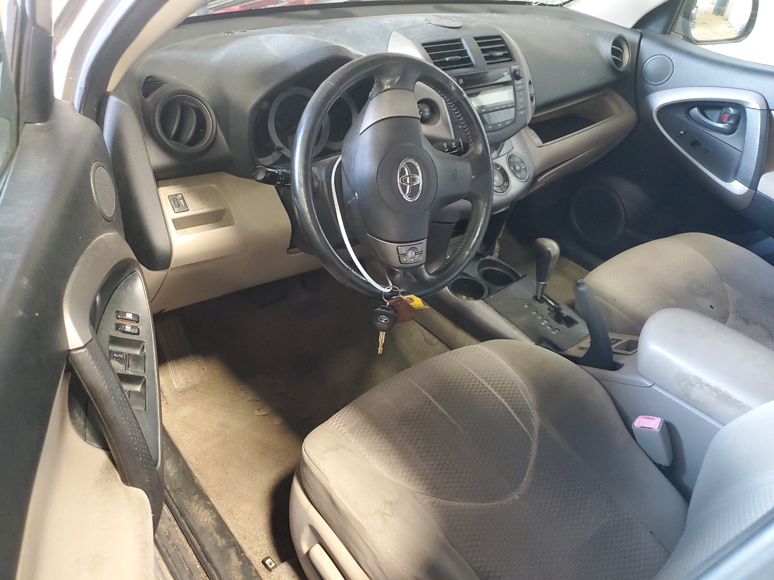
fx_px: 581
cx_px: 387
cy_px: 290
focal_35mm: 26
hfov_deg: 67.3
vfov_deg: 53.1
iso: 300
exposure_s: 1/17
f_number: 1.5
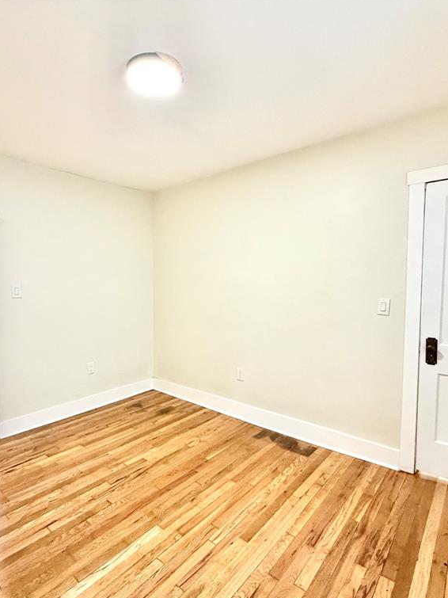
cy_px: 299
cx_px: 200
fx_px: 328
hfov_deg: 68.5
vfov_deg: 84.7
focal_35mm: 19
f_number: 2.2
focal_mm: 2.22
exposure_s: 1/60
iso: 400
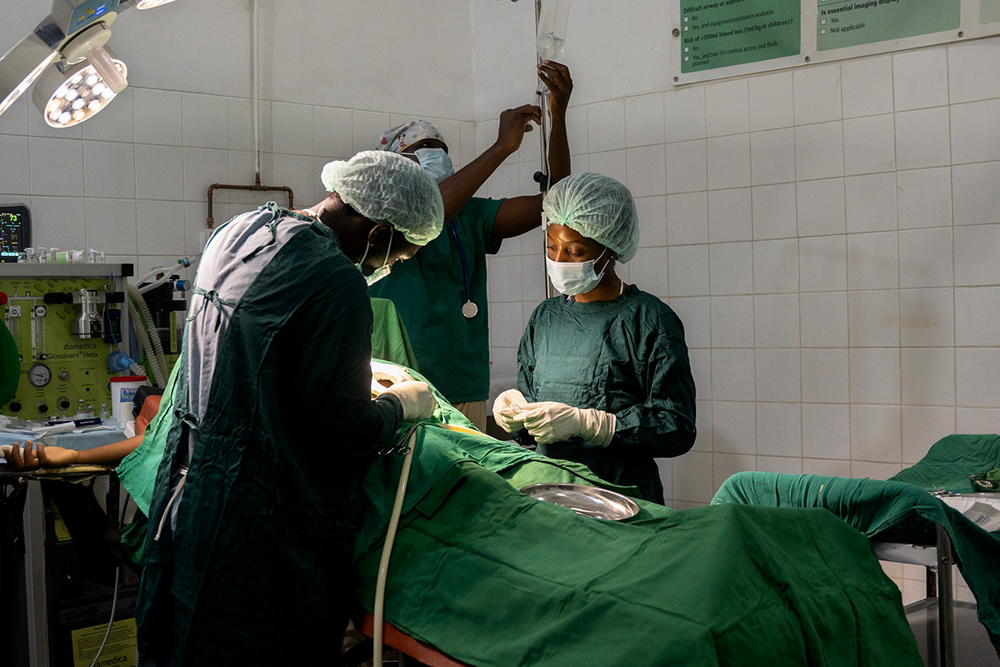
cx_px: 500
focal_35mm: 44
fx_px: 1222
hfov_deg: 44.5
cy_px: 334
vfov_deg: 30.5
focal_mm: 29.5
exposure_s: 1/100
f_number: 2.8
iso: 800
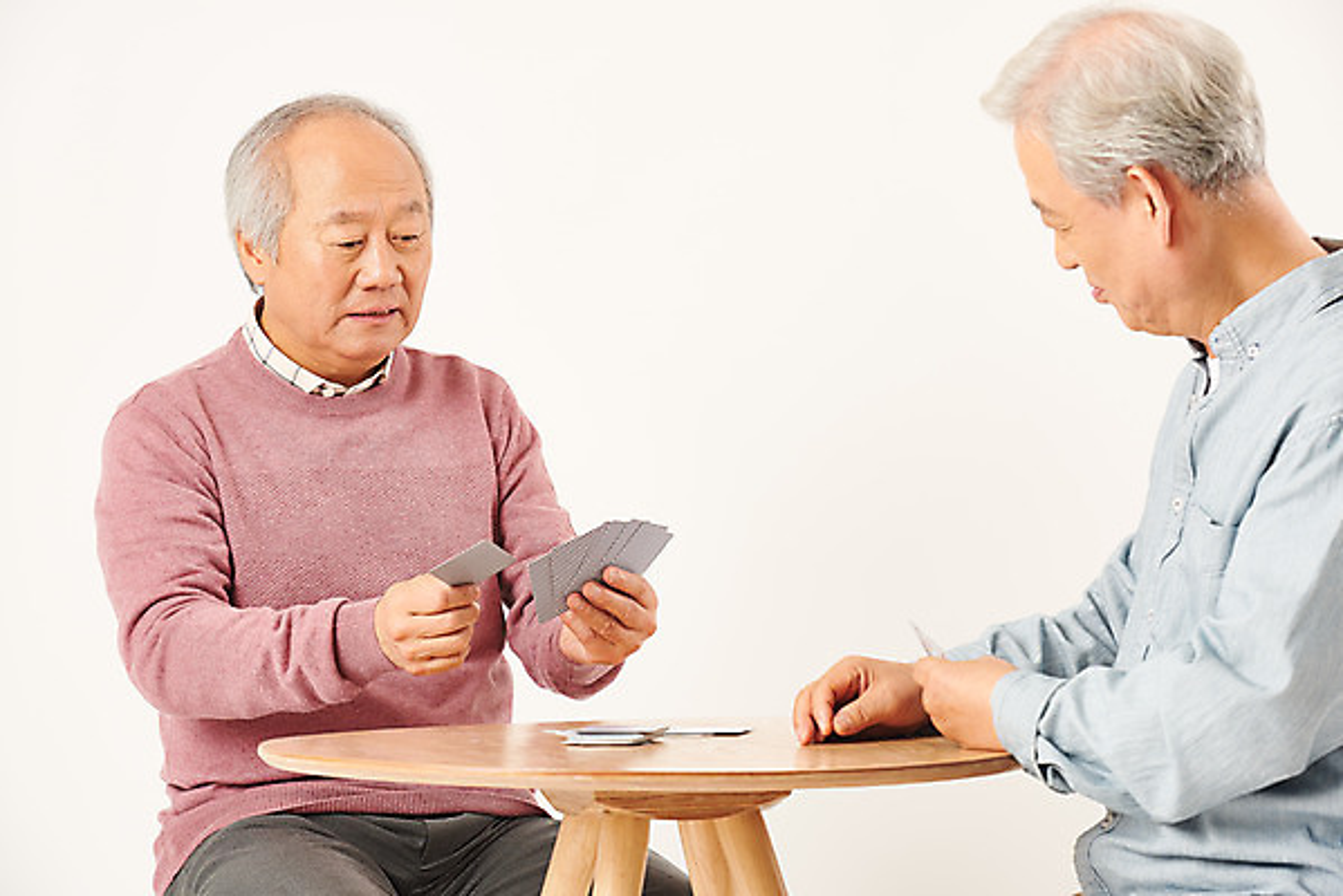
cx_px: 672
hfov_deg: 15.2
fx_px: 5038
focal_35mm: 135
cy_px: 448
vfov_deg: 10.2
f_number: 8
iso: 100
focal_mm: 135
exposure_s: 1/125
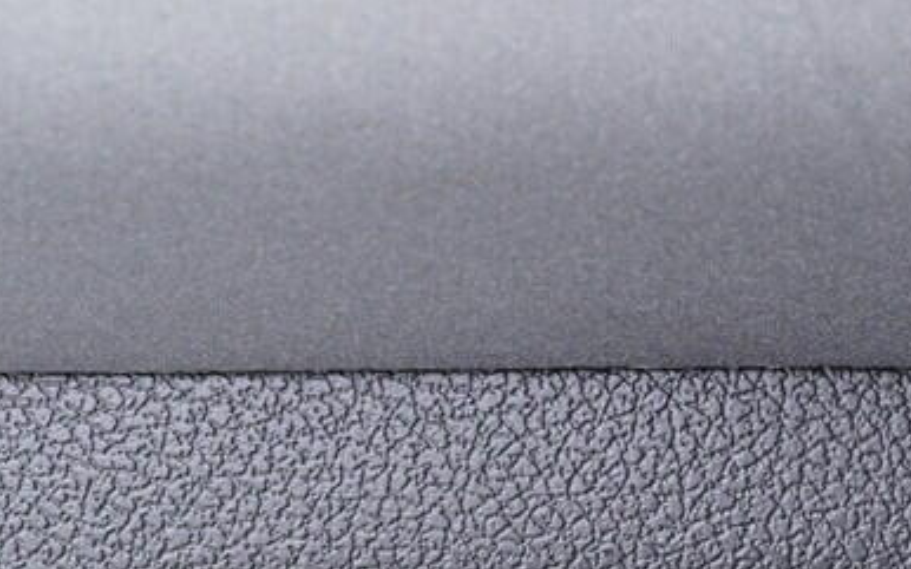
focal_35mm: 137
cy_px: 1053
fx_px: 3400
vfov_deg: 9.1
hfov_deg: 14.9
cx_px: 965
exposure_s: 1/40
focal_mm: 24
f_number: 2.8
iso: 400
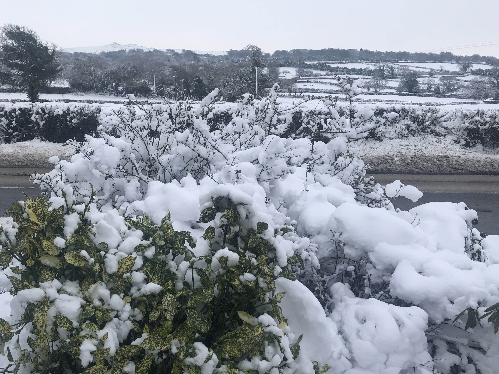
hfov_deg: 50.9
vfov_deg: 39.6
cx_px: 194
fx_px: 519
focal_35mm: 36
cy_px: 166
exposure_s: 1/873
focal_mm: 3.99
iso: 20
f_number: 1.8
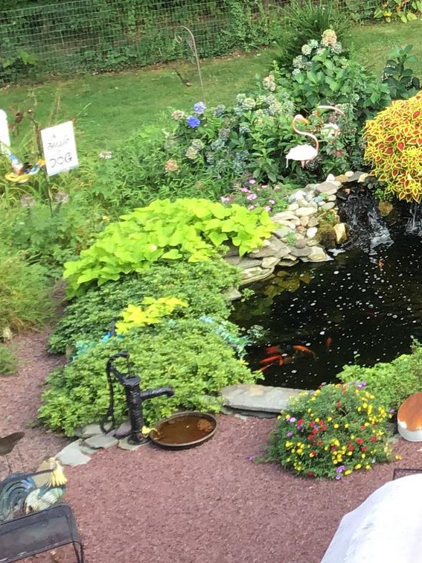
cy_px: 89
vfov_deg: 22.9
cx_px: 622
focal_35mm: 84
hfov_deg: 16.2
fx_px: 1365
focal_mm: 3.3
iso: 25
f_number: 2.4
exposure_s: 1/60
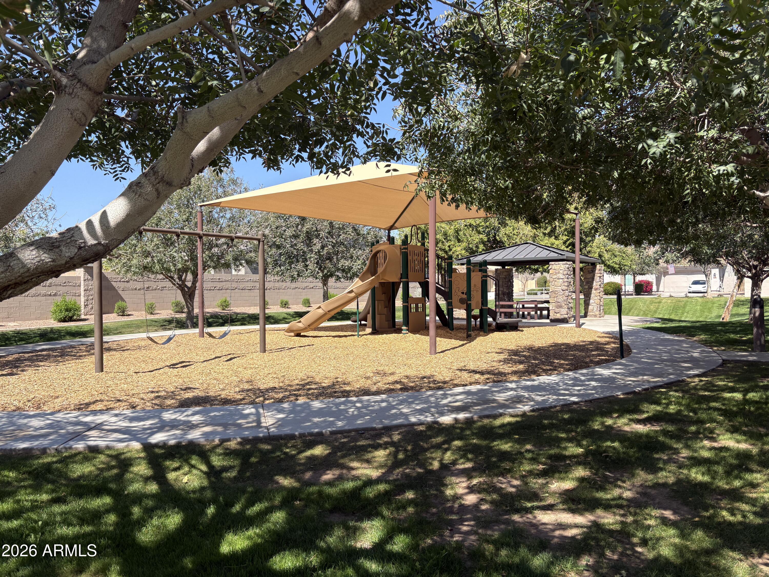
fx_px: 578
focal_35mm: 26
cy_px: 288
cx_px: 384
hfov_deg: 67.3
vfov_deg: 53.1
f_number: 1.6
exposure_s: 1/1587
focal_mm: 5.96
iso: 50
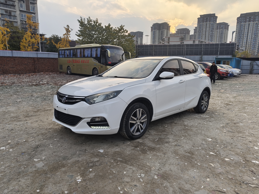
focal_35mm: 23
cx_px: 130
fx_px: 172
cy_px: 97
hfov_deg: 73.9
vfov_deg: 58.9
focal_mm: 5.56
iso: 71
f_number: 1.88
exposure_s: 1/247
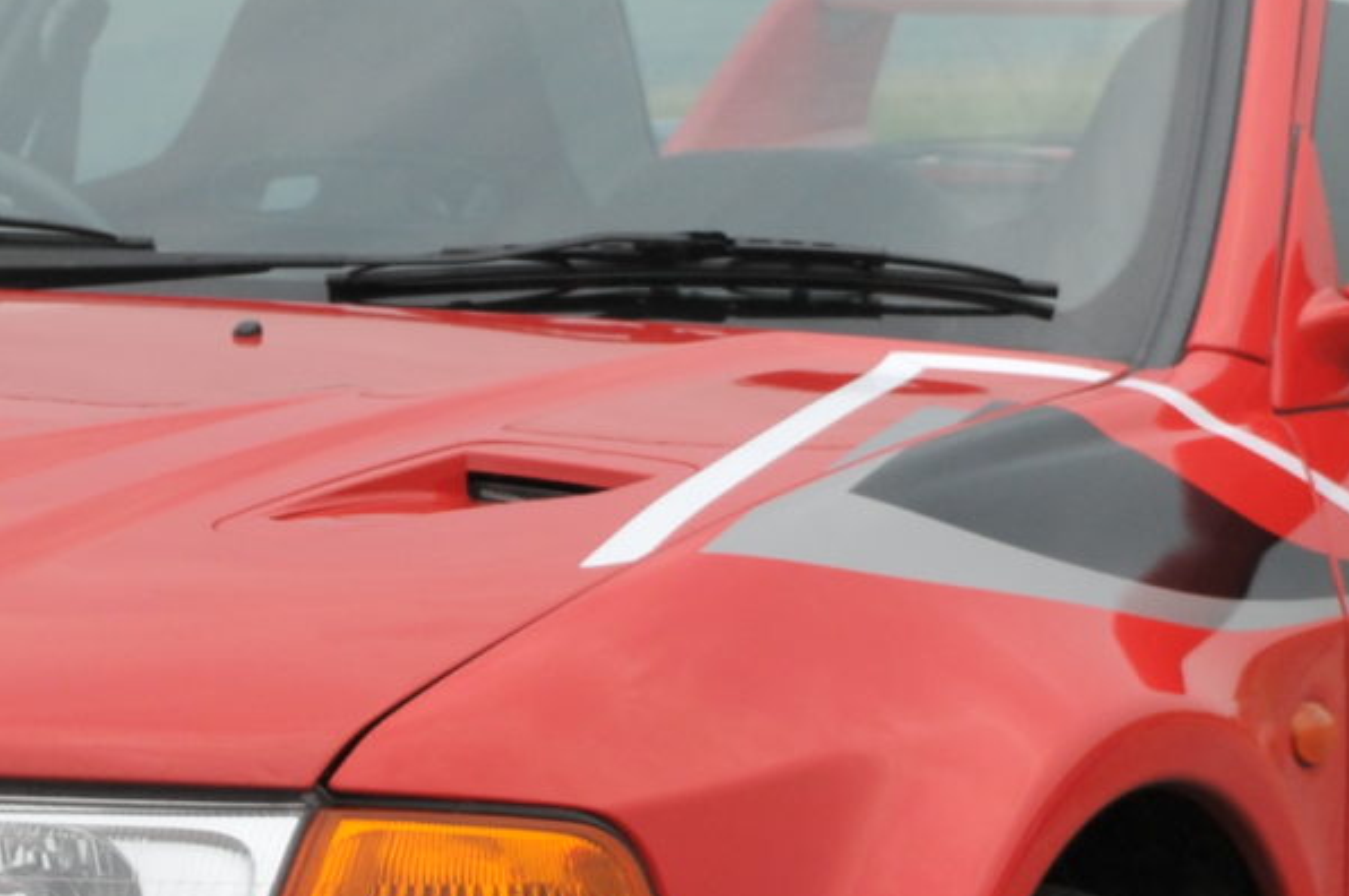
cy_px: 500
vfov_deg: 6.3
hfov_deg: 9.4
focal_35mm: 219
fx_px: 8197
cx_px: 106
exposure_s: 1/400
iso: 200
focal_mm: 34
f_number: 8
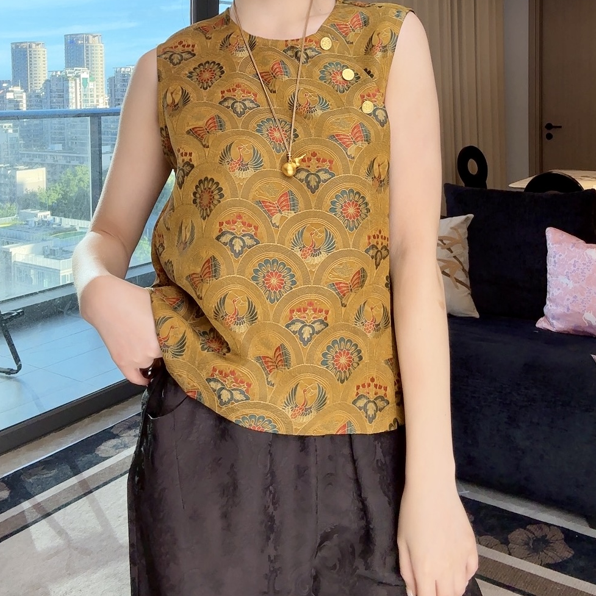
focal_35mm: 28
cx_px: 292
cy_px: 226
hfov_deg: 57.3
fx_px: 545
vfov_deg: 56.7
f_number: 1.9
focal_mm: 2.69
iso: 50
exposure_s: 1/195
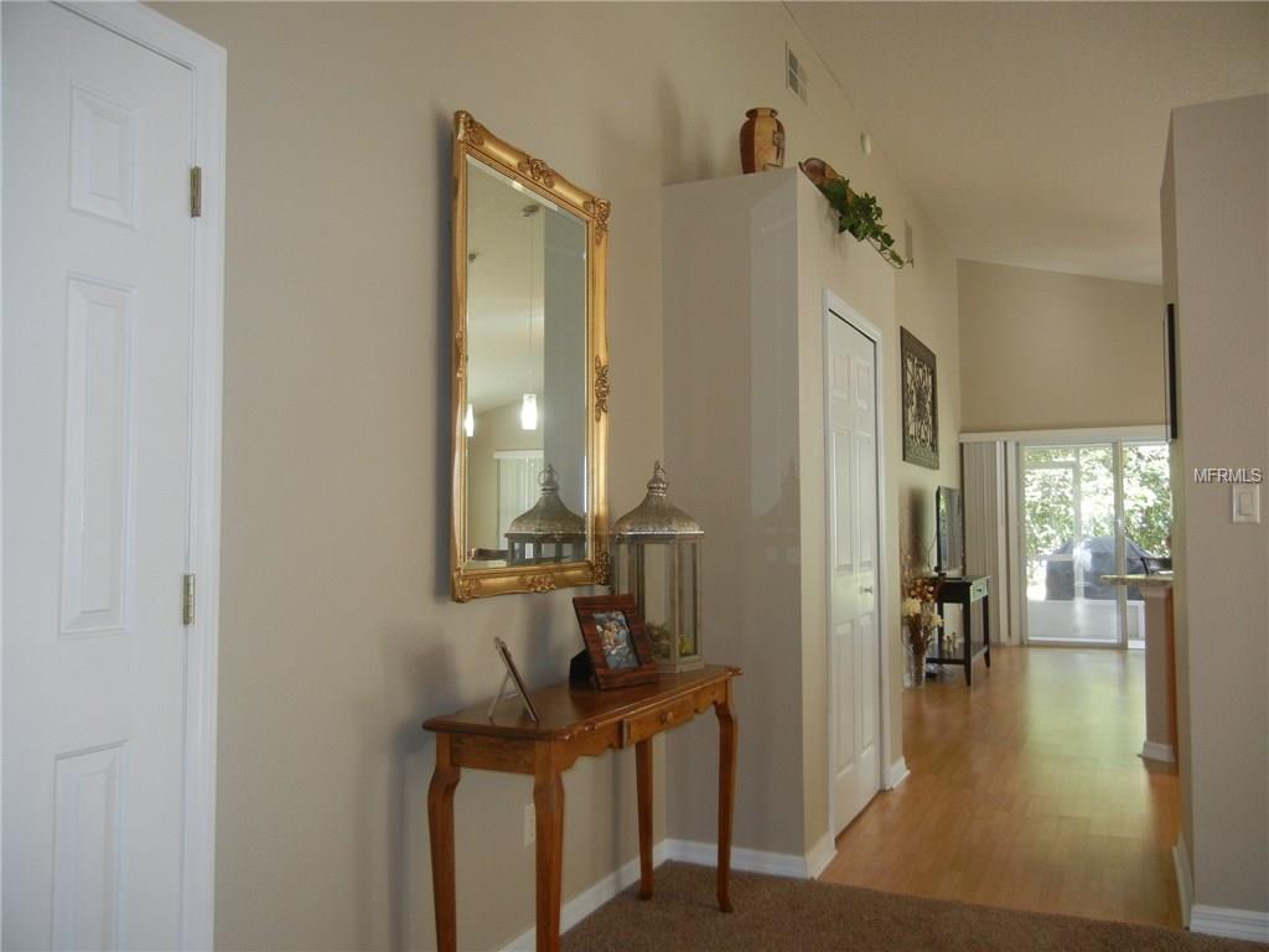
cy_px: 476
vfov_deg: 46.8
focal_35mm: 30
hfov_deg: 60.0
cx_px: 634
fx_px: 1100
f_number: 3.5
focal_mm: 5.4
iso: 200
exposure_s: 1/30
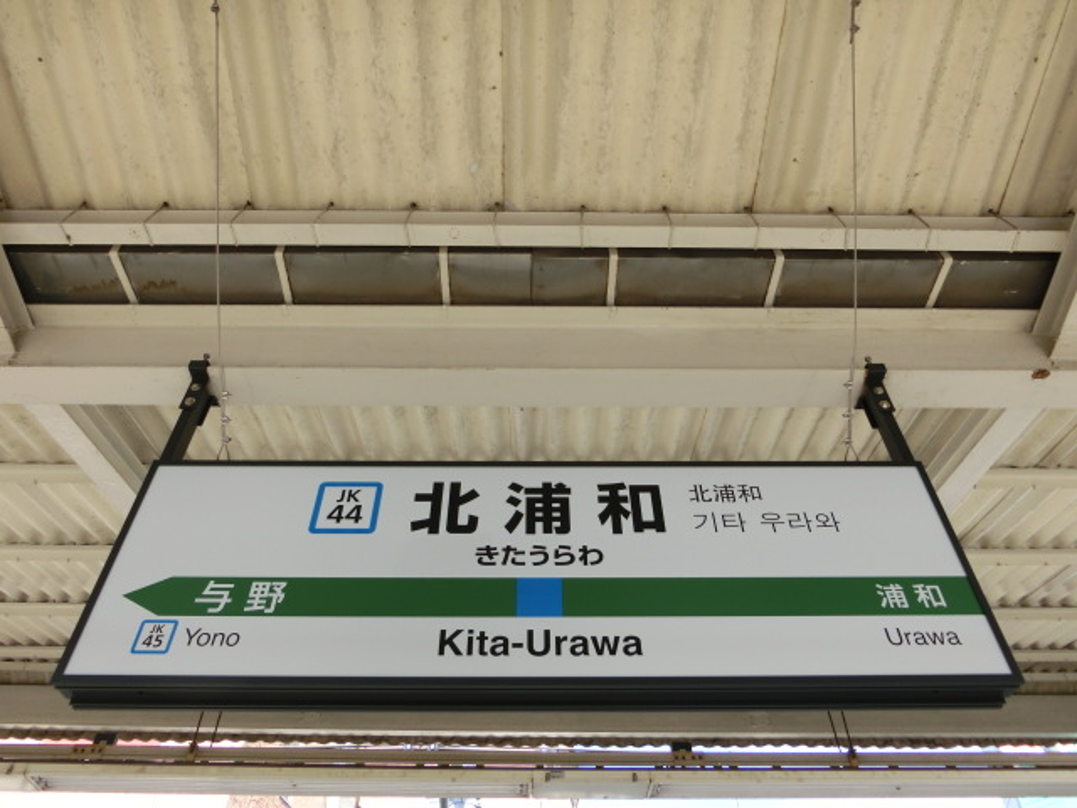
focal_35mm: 25
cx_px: 538
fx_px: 778
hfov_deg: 69.4
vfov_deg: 54.9
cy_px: 404
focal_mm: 4.5
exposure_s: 1/250
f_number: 3.5
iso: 80
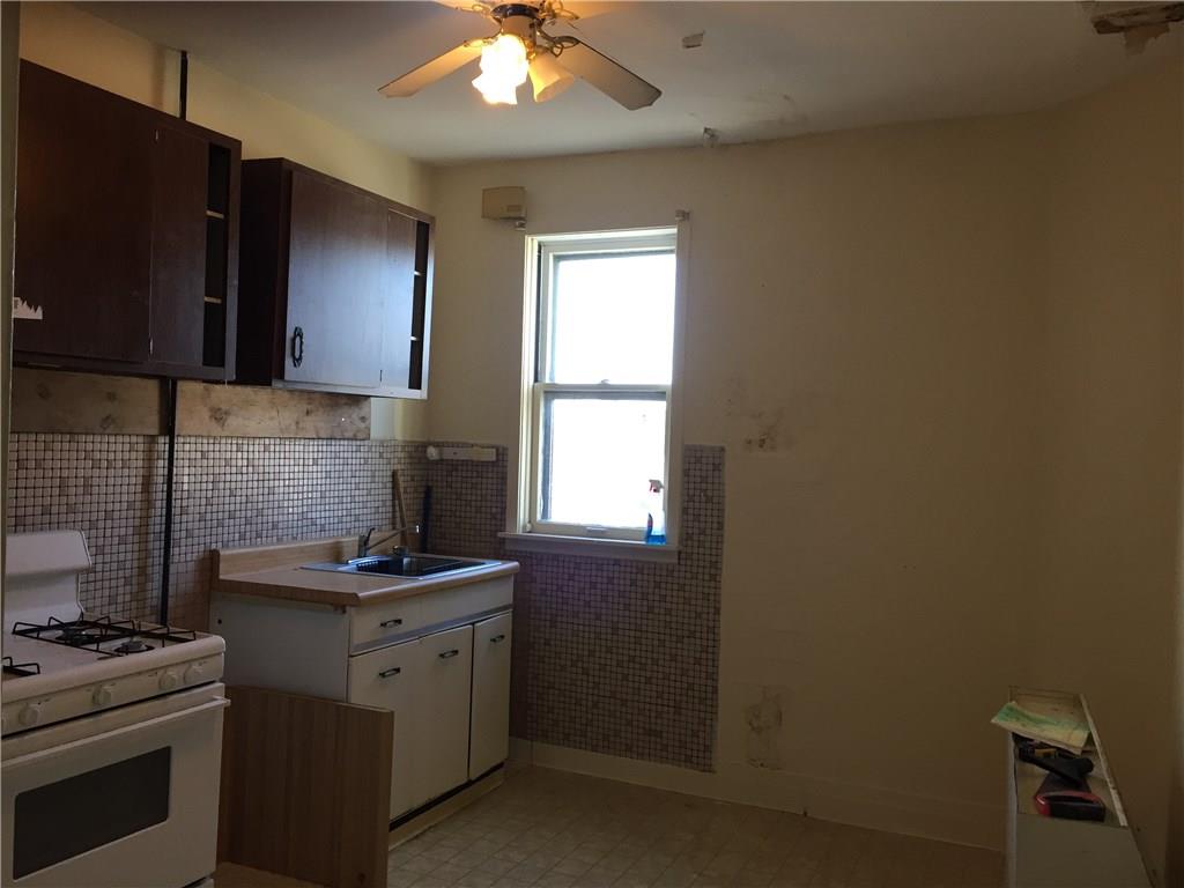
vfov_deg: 48.2
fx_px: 992
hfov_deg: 61.7
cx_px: 592
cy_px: 444
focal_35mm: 29
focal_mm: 4.15
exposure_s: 1/30
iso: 32
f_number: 2.2
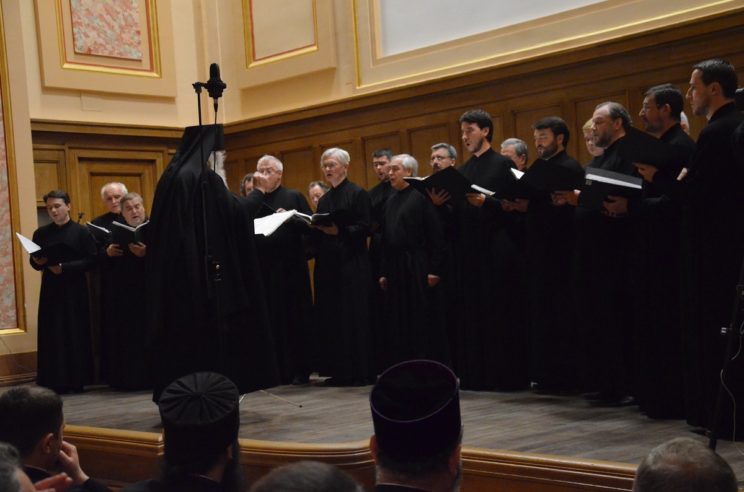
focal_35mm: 57
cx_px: 372
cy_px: 246
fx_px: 1175
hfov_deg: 35.1
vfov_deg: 23.7
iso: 5000
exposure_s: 1/80
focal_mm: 38
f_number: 4.5
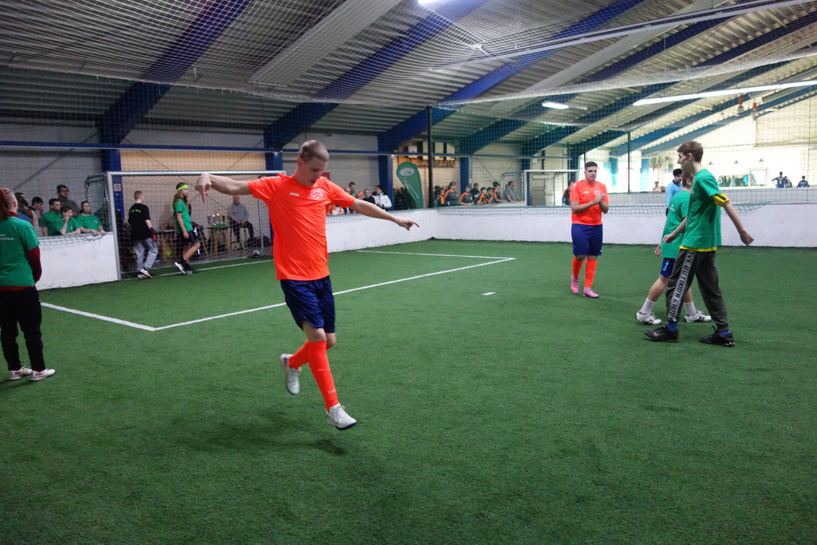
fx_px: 635
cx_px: 408
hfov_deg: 65.5
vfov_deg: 46.4
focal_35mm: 28
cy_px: 272
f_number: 1.8
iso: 1600
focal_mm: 10.4
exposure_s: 1/250
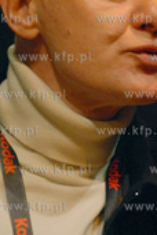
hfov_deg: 2.0
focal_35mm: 701
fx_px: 4585
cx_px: 143
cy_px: 55
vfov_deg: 2.9
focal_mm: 200
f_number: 2.8
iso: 1250
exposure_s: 1/125
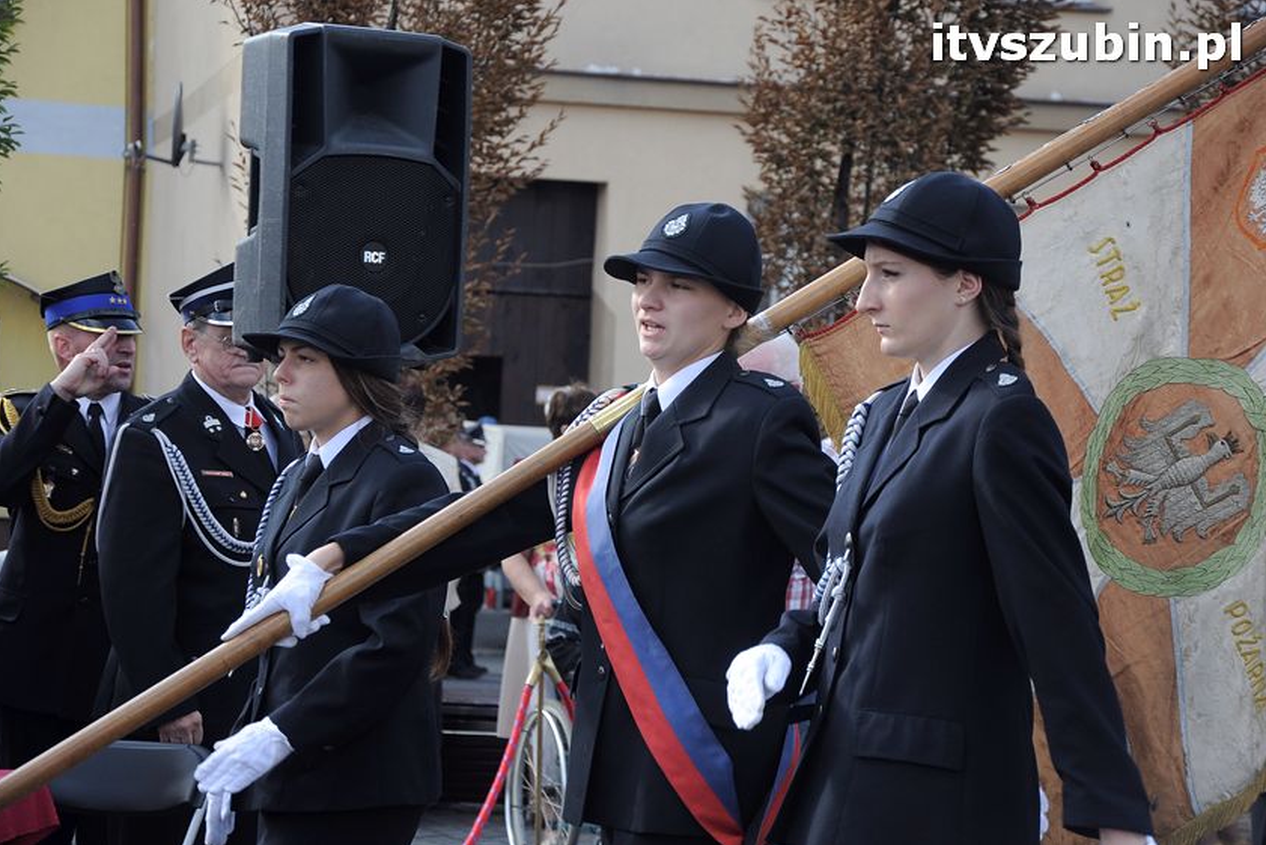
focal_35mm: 106
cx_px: 631
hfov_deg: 19.3
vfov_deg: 12.9
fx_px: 3728
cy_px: 422
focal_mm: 70
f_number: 5.3
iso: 400
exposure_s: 1/400
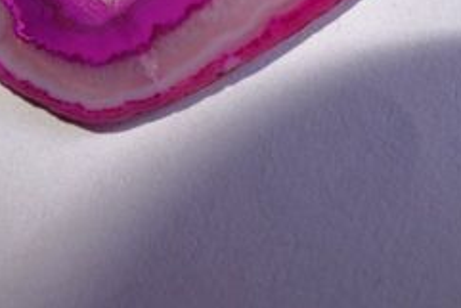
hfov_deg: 34.4
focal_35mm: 58
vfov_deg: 22.5
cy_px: 2
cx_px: 186
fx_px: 743
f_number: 3.2
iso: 125
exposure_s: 1/100
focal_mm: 10.4
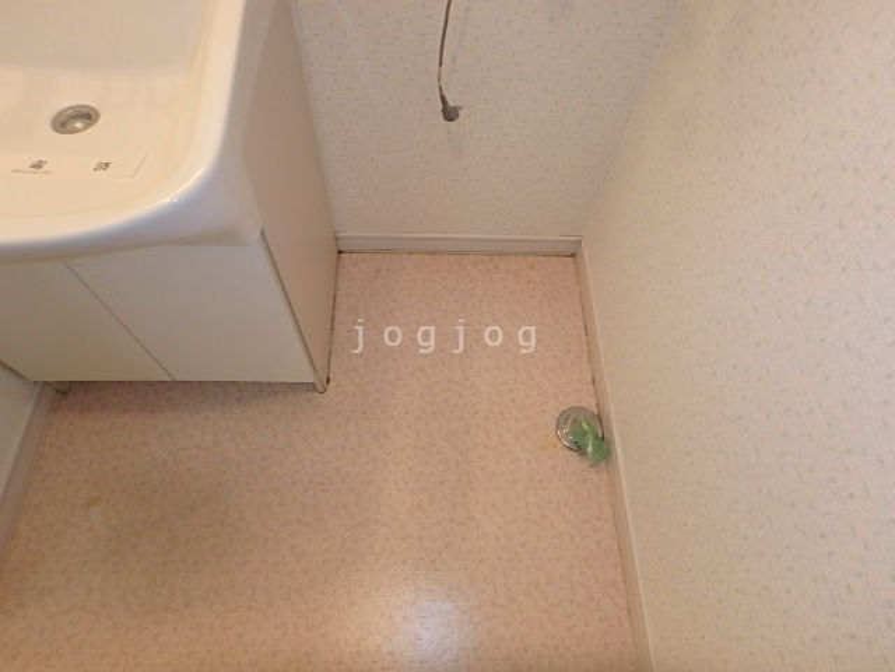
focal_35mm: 21
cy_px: 336
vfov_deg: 63.4
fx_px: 543
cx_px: 448
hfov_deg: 79.0
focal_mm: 3.7
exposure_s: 1/30
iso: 200
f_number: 3.5
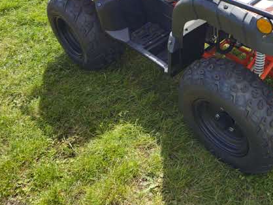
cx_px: 236
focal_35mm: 44
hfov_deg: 40.3
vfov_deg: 31.7
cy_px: 30
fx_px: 347
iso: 10
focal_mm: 6.3
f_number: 1.7
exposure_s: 1/425
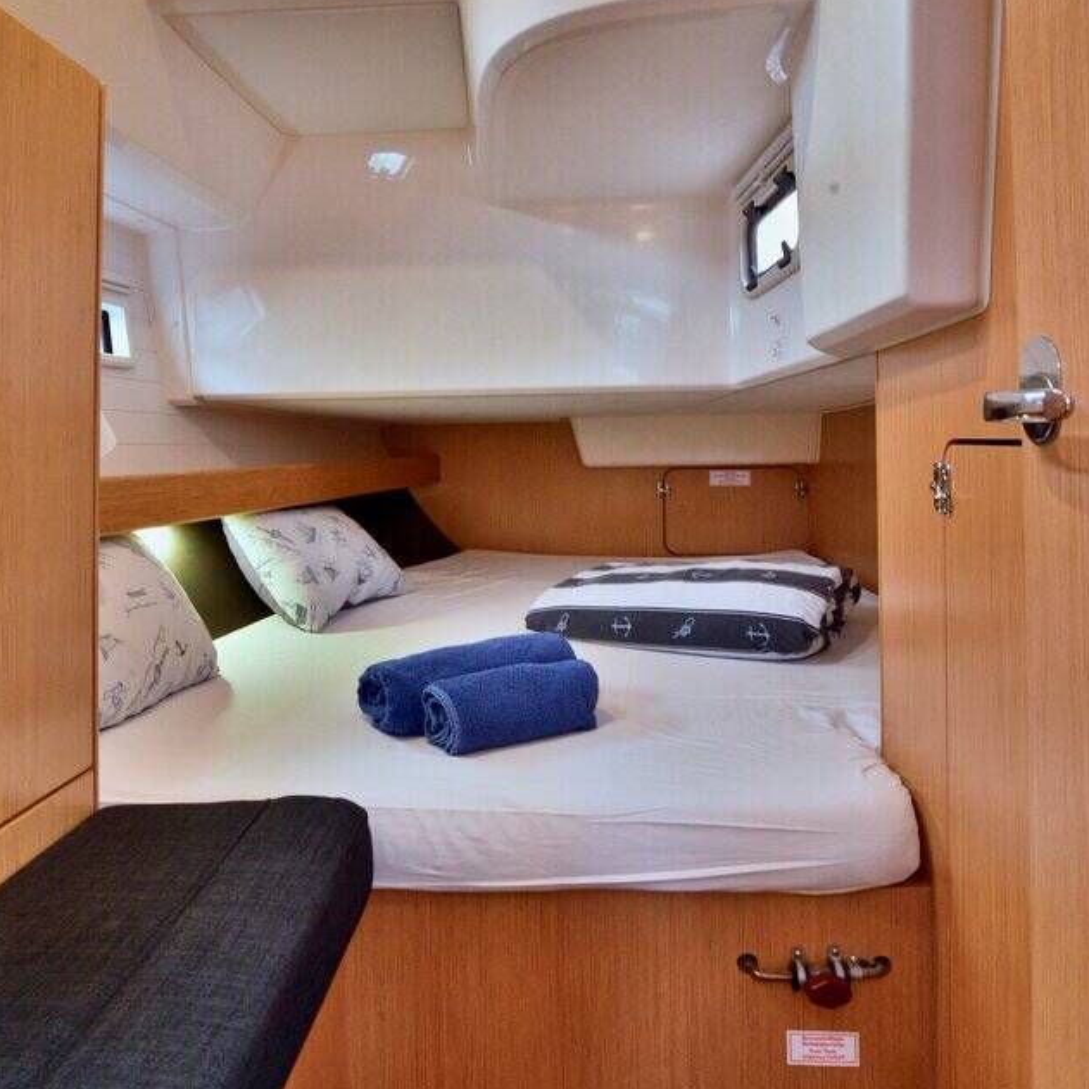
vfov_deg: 68.5
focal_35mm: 22
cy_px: 404
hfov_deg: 69.6
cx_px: 544
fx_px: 783
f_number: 7.1
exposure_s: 1/25
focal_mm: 17
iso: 3200
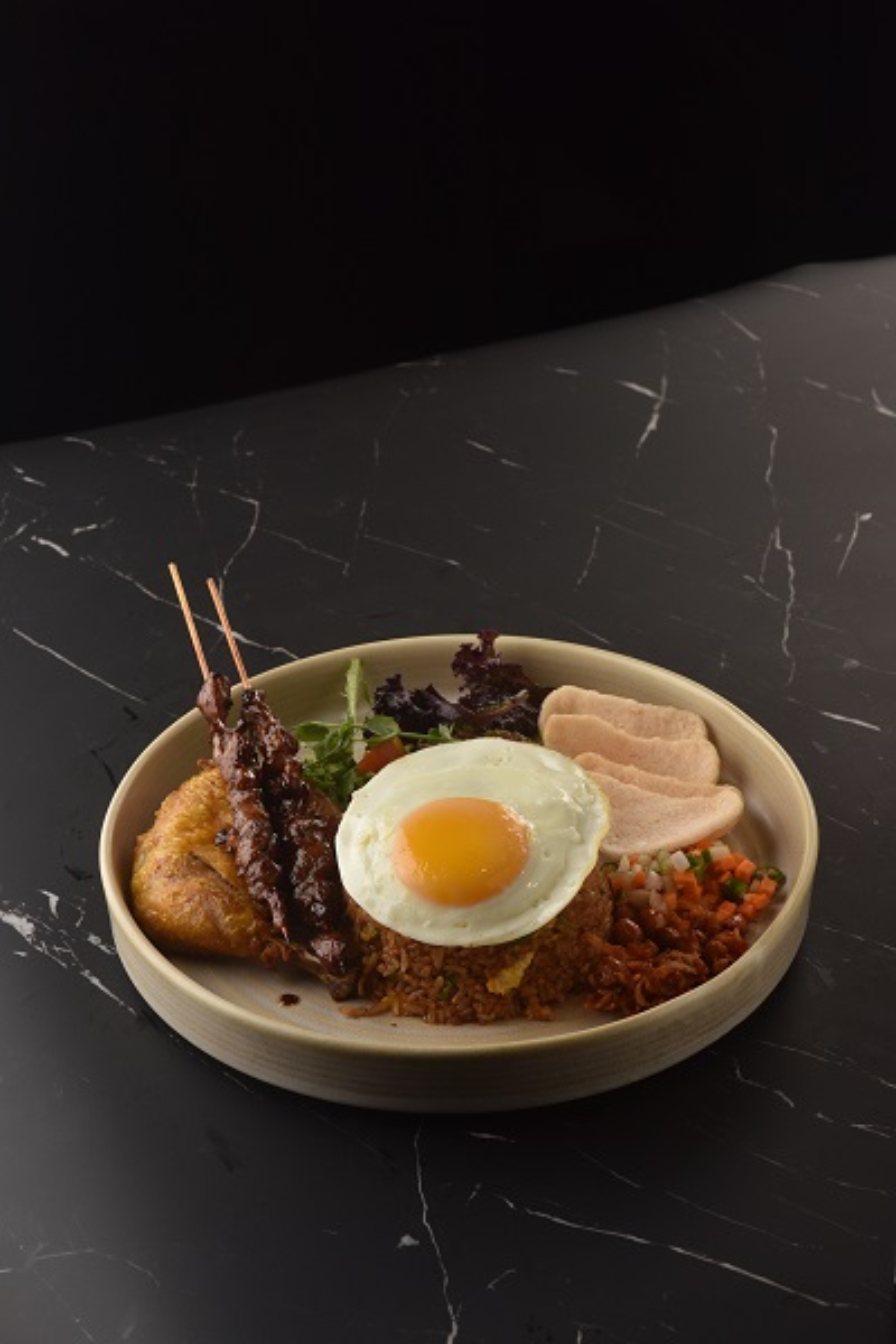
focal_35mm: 100
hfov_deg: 13.7
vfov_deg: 20.4
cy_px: 672
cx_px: 448
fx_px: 3733
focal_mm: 100
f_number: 13
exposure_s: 1/80
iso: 400
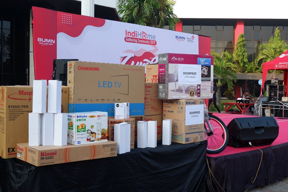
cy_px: 96
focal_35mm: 42
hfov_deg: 46.4
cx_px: 144
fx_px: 336
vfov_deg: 31.9
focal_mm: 28.8
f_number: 6.4
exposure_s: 1/140
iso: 200
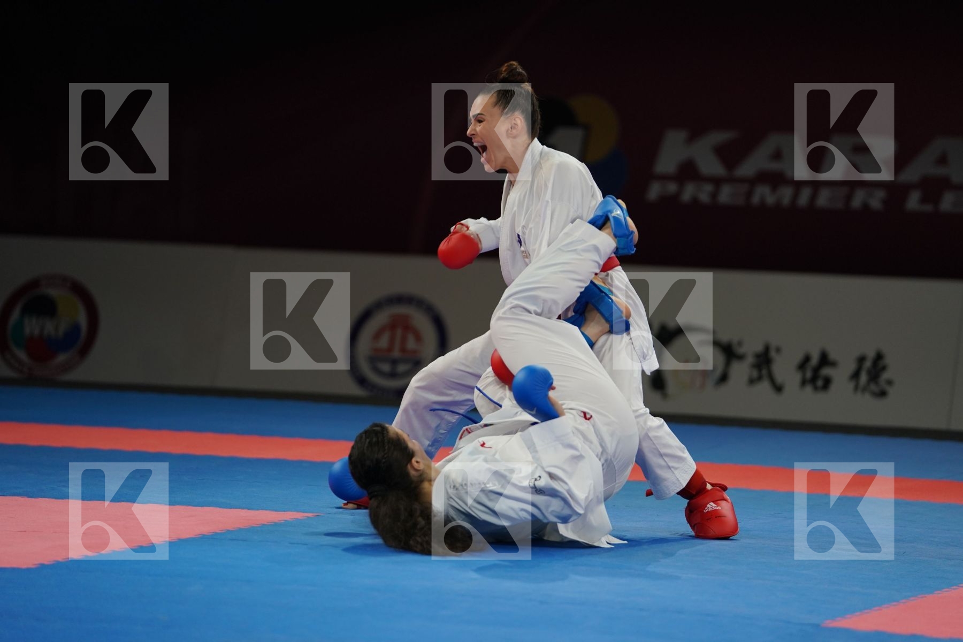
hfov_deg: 11.5
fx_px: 4788
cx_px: 482
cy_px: 321
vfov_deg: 7.7
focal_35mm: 179
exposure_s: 1/1000
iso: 1250
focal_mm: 179
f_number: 2.8
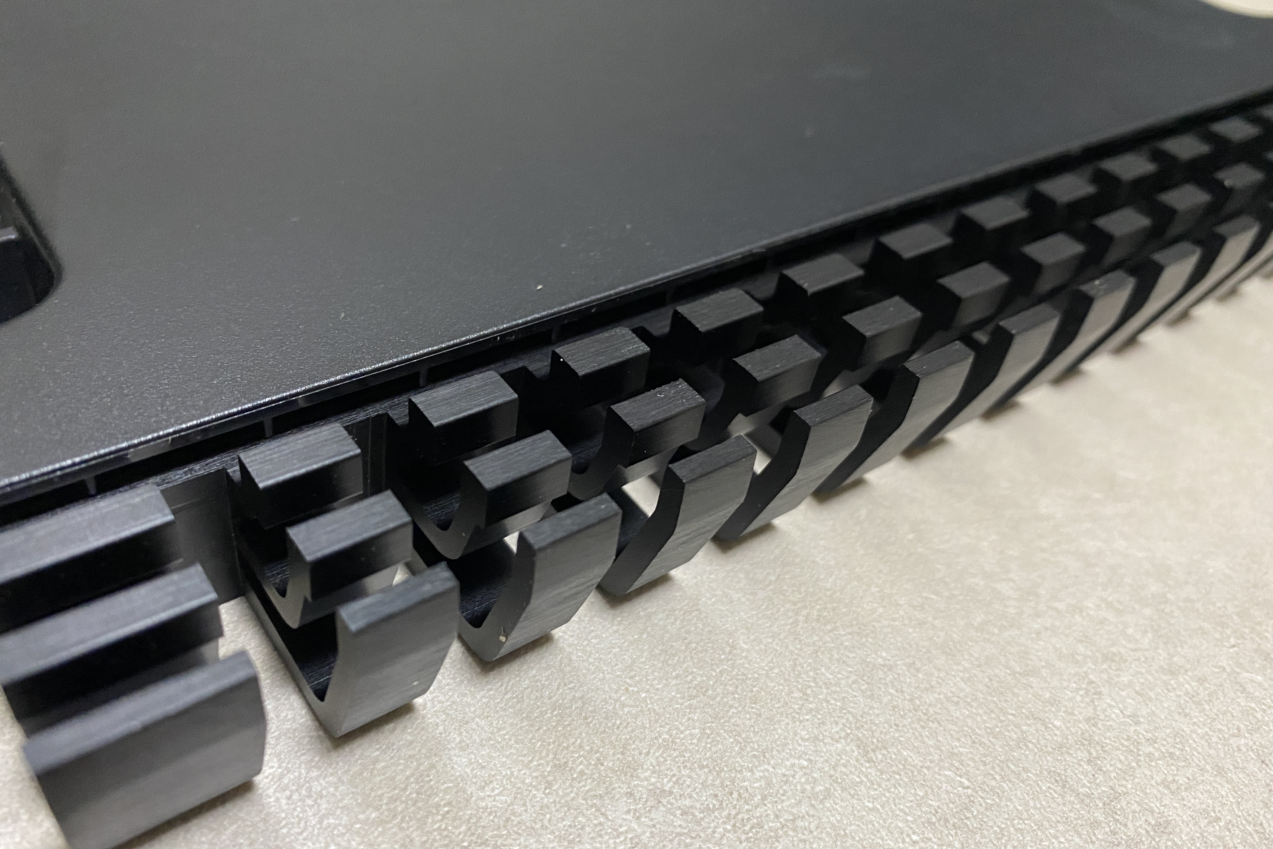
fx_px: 990
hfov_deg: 65.5
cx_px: 629
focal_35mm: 28
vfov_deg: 46.4
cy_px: 432
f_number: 1.8
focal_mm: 4.25
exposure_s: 1/56
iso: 500
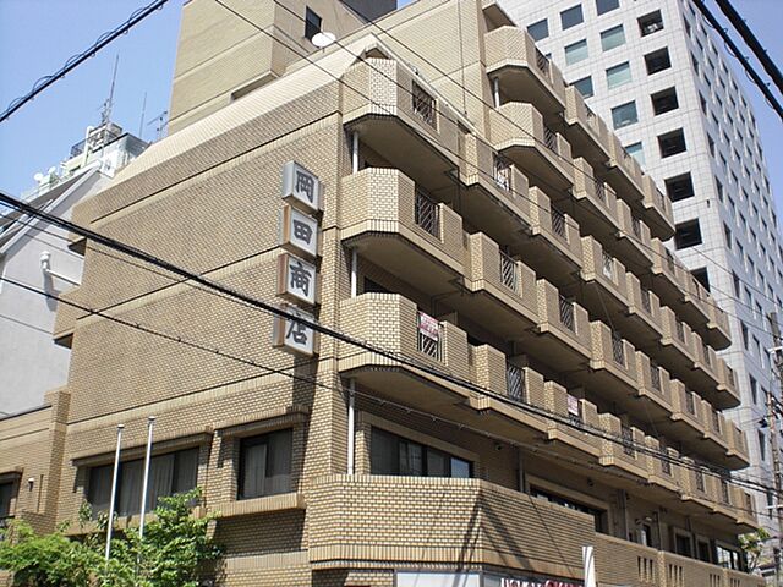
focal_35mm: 38
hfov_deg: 49.0
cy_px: 294
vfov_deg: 37.7
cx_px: 392
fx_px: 860
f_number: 5.6
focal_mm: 6.3
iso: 64
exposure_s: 1/200
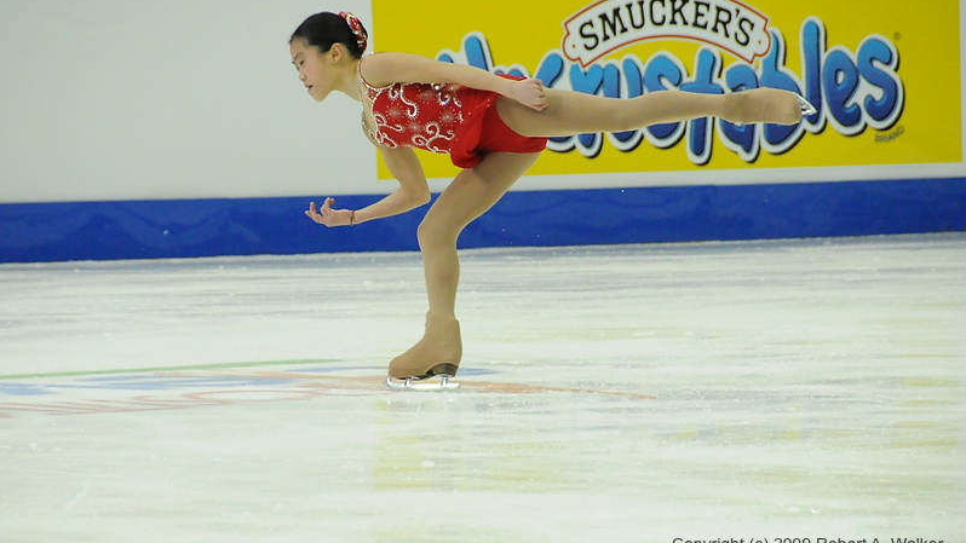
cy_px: 247
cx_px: 483
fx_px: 8069
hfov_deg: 6.9
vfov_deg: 3.9
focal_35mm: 315
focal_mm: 200
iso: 3200
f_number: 5.6
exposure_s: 1/800
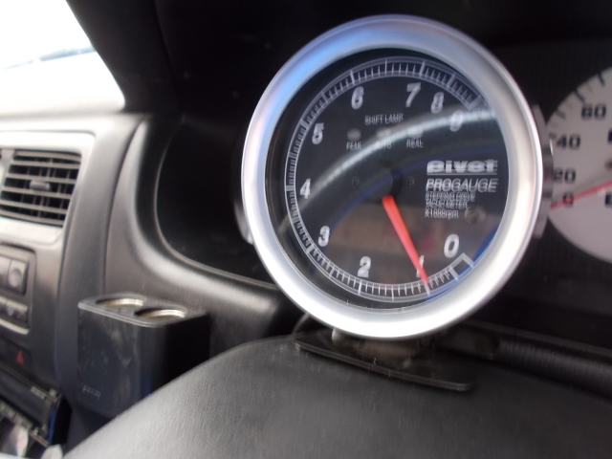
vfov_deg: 53.1
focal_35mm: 26
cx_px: 306
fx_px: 460
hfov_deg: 67.3
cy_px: 230
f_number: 3.2
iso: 200
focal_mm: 4.6
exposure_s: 1/15
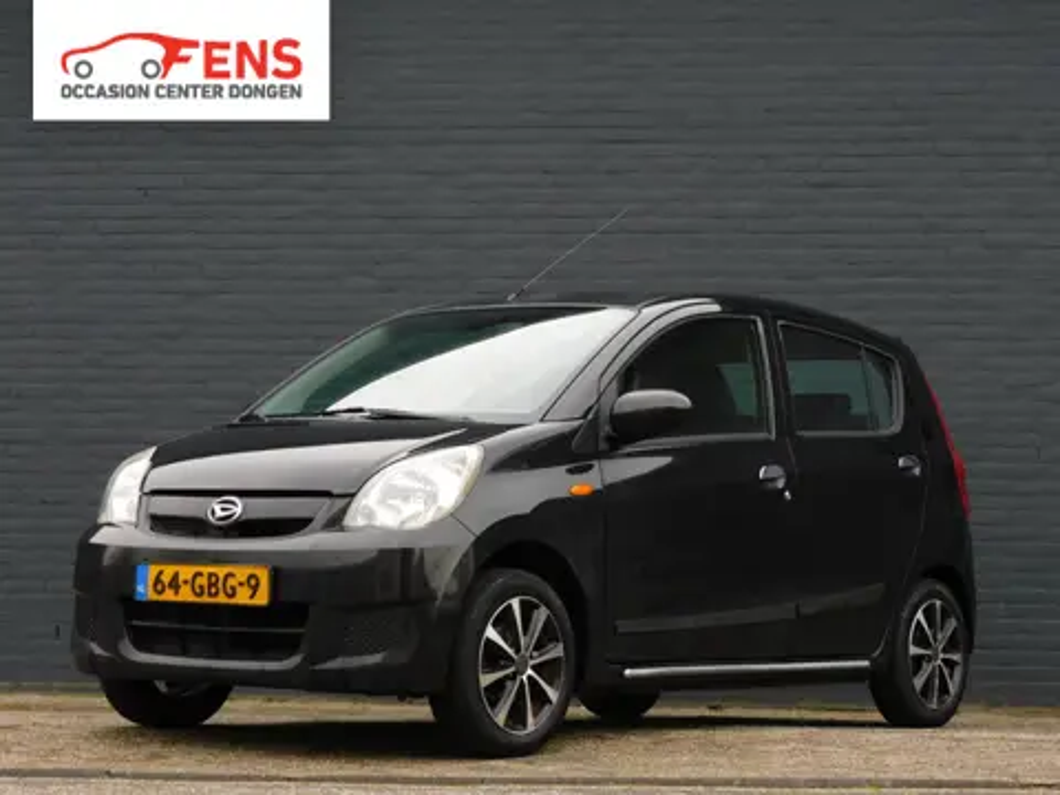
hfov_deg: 23.0
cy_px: 398
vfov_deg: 17.4
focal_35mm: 85
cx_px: 530
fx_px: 2603
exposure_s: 1/80
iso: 125
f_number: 4.5
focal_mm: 15.2
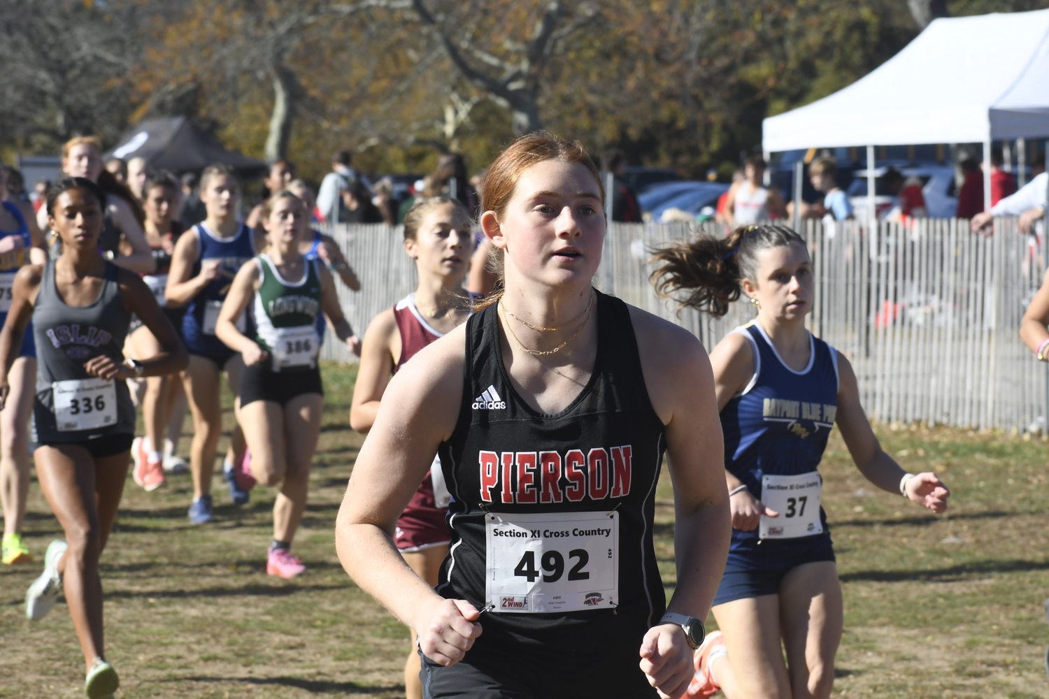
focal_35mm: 142
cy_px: 350
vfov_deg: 9.7
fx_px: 4137
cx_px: 524
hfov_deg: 14.4
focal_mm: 95
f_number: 8
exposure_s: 1/1000
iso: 400
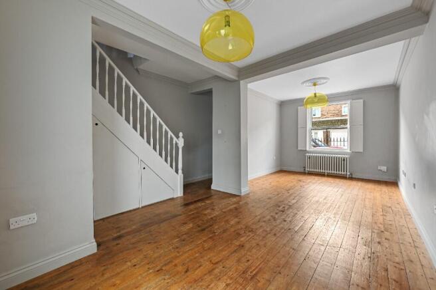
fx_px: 169
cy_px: 145
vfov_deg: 81.1
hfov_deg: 104.3
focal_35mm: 14
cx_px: 218
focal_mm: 14
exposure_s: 1/1.25
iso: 400
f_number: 8
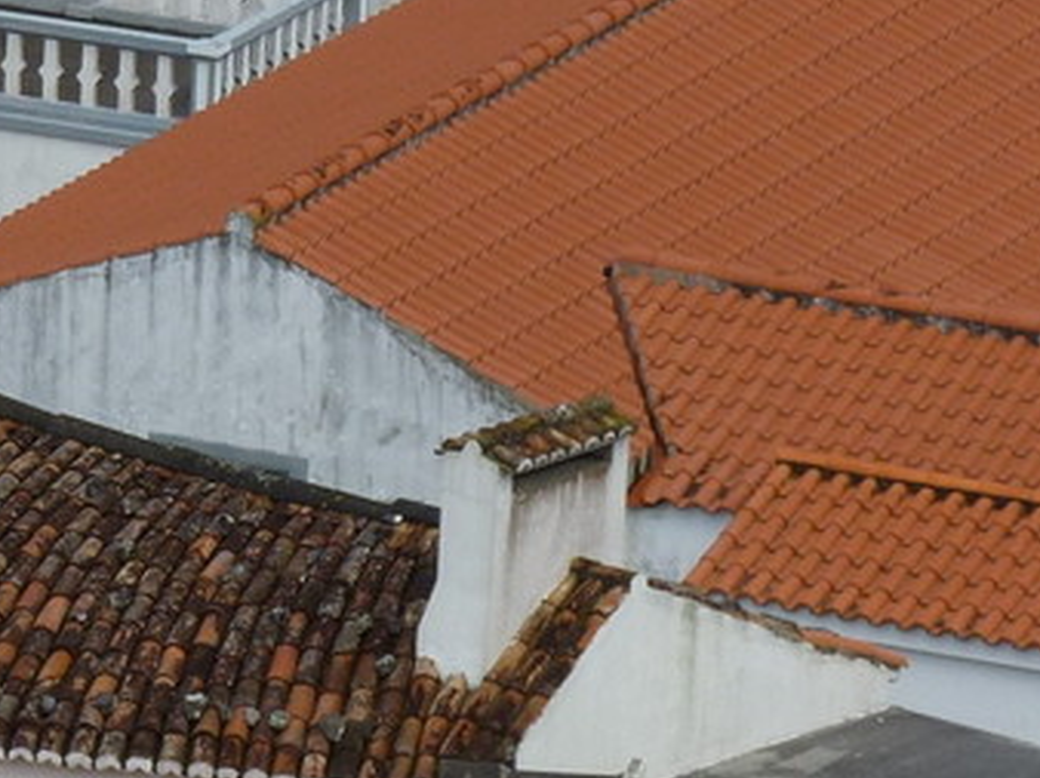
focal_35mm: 587
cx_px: -191
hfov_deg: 3.4
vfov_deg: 2.5
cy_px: -157
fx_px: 17623
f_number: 5.6
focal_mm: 27.5
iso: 80
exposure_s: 1/250
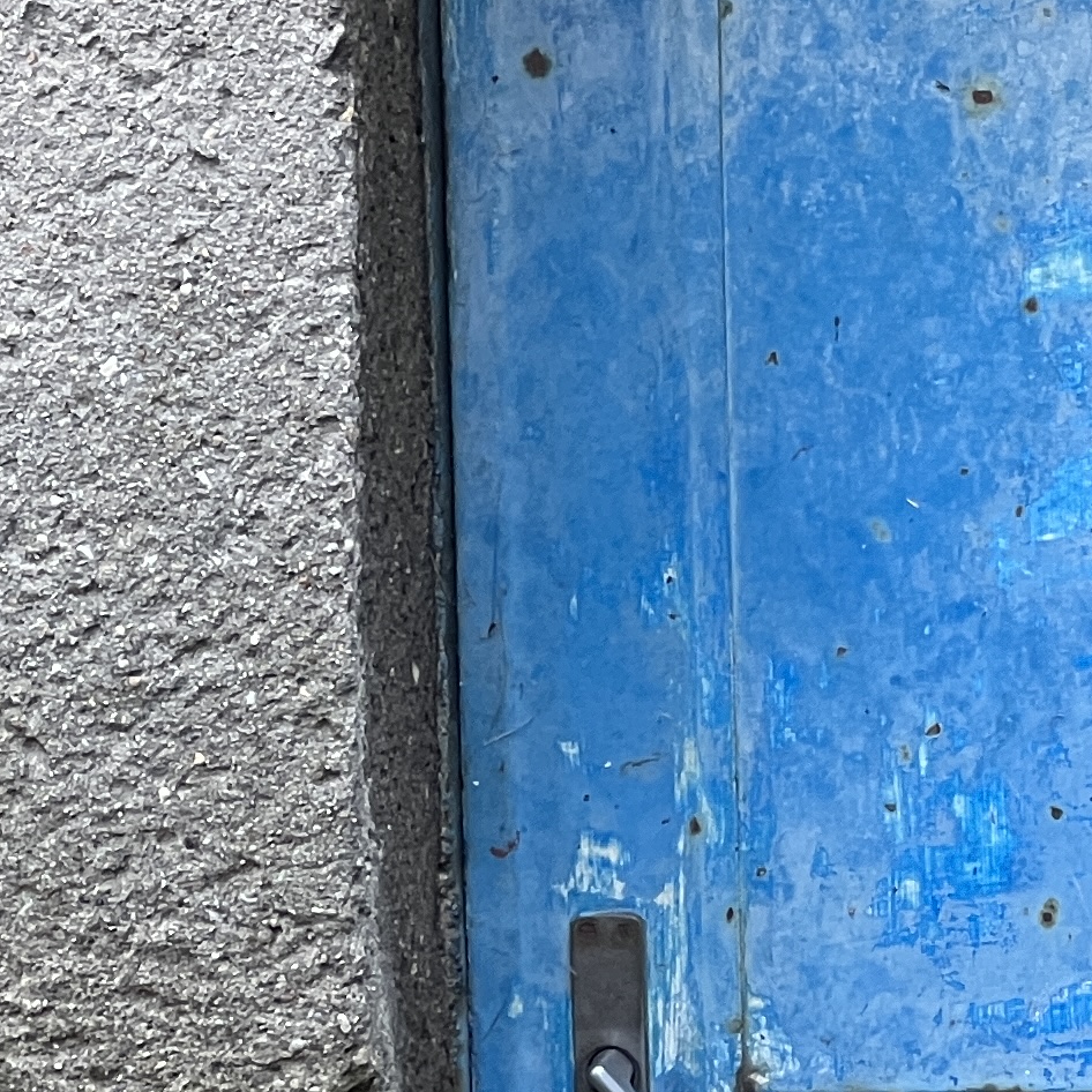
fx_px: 10350
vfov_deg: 6.0
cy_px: 377
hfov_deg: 6.0
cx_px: 1690
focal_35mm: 290
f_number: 2.8
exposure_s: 1/99
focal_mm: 9
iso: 100
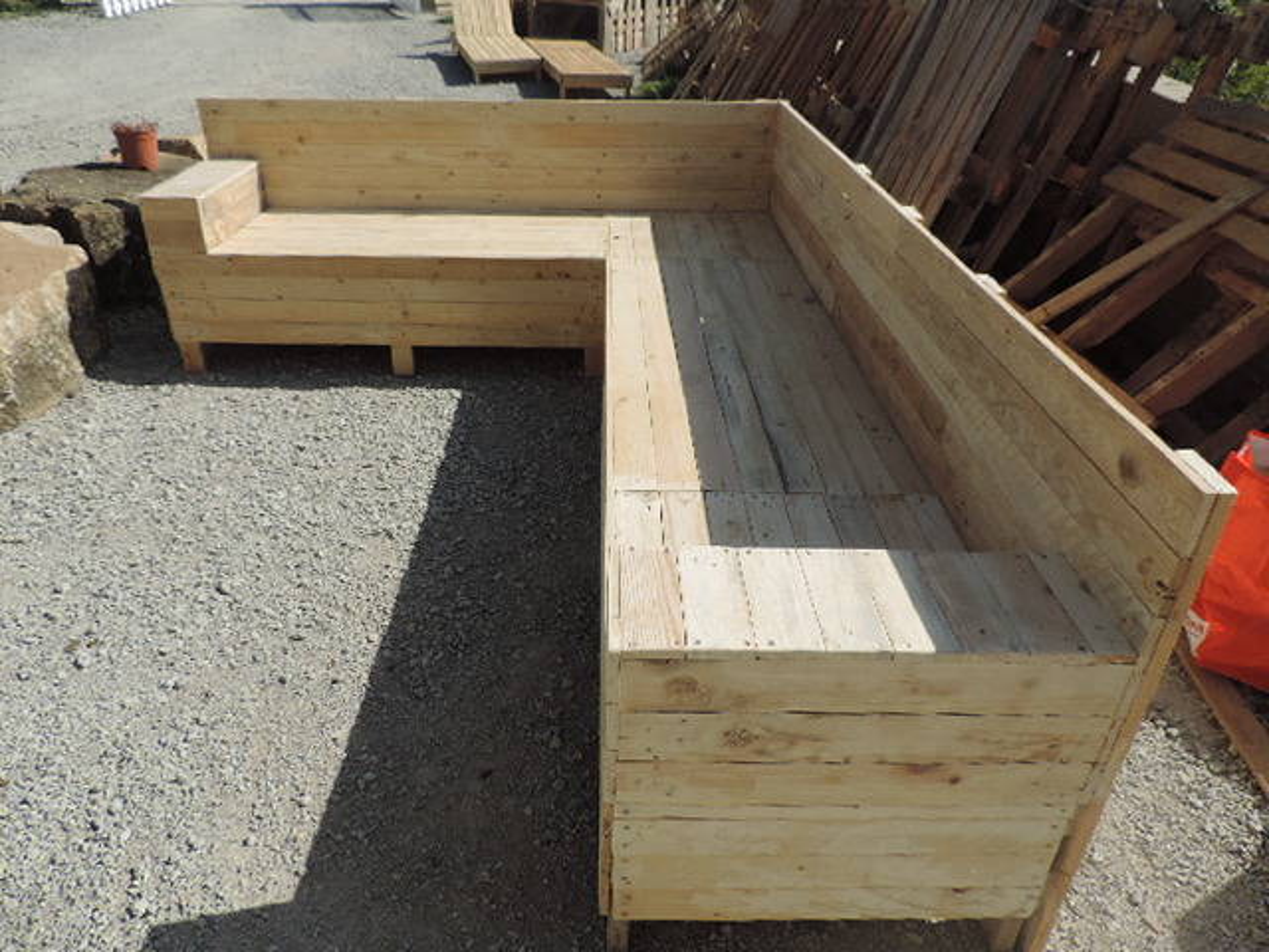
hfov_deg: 71.6
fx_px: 880
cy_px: 476
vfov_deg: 56.8
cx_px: 634
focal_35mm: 24
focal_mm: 4.3
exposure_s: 1/1250
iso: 80
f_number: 3
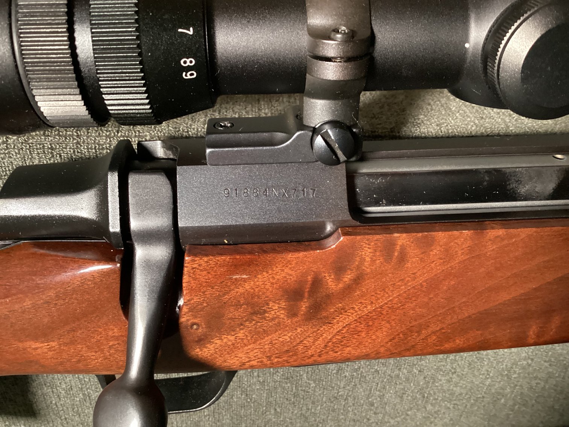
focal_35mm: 31
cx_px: 284
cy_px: 214
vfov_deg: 45.4
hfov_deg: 58.3
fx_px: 510
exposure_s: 1/30
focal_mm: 3.3
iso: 500
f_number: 2.4
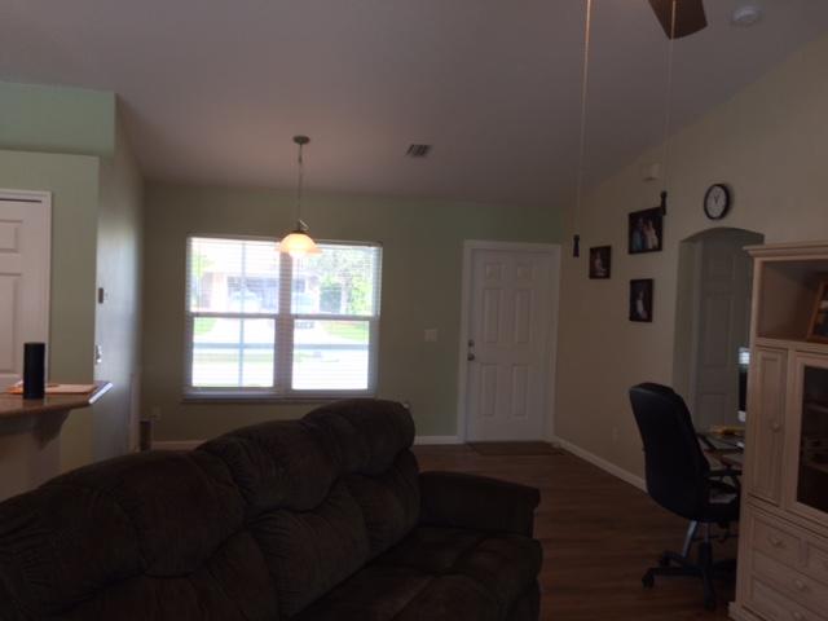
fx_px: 694
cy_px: 310
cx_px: 414
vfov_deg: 48.2
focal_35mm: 29
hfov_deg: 61.7
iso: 40
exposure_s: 1/30
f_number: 2.2
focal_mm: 4.15
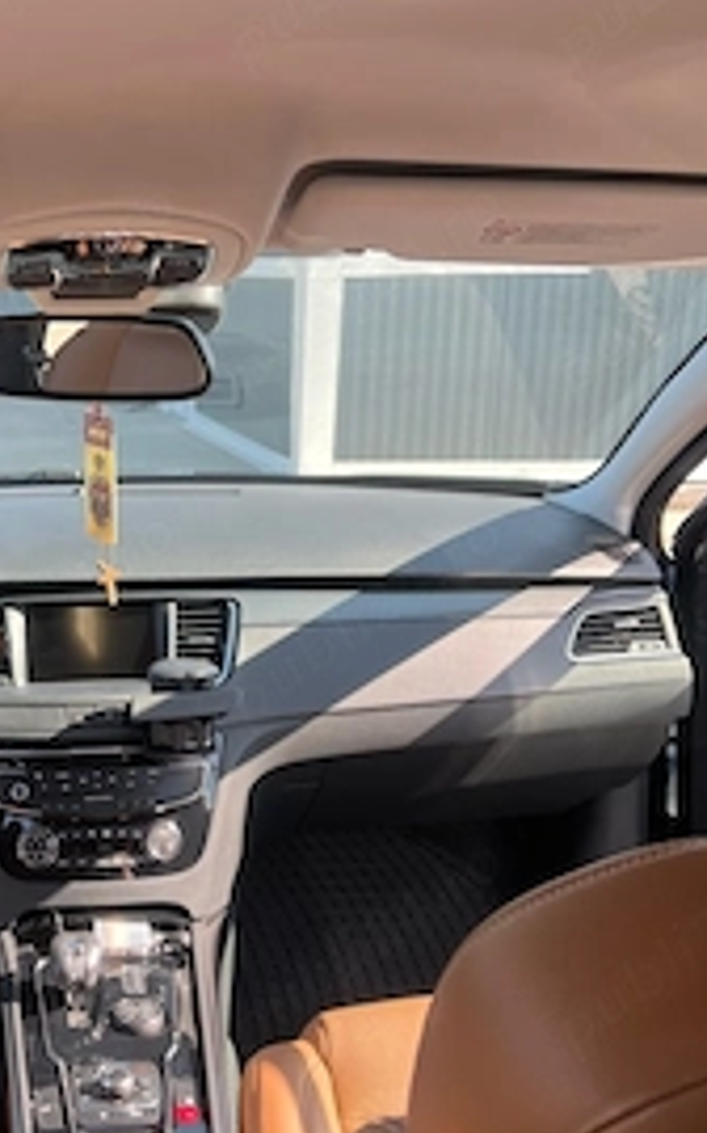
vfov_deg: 48.0
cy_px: 670
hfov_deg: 30.3
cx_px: 122
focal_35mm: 41
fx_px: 1265
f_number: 1.5
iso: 50
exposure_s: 1/452
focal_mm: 5.7
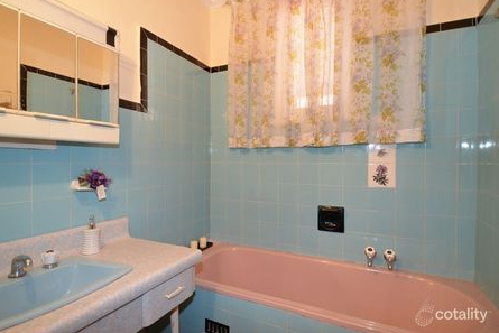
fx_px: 263
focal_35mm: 19
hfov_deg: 86.9
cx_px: 242
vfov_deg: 64.6
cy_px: 162
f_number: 4
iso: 800
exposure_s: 1/60
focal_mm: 12
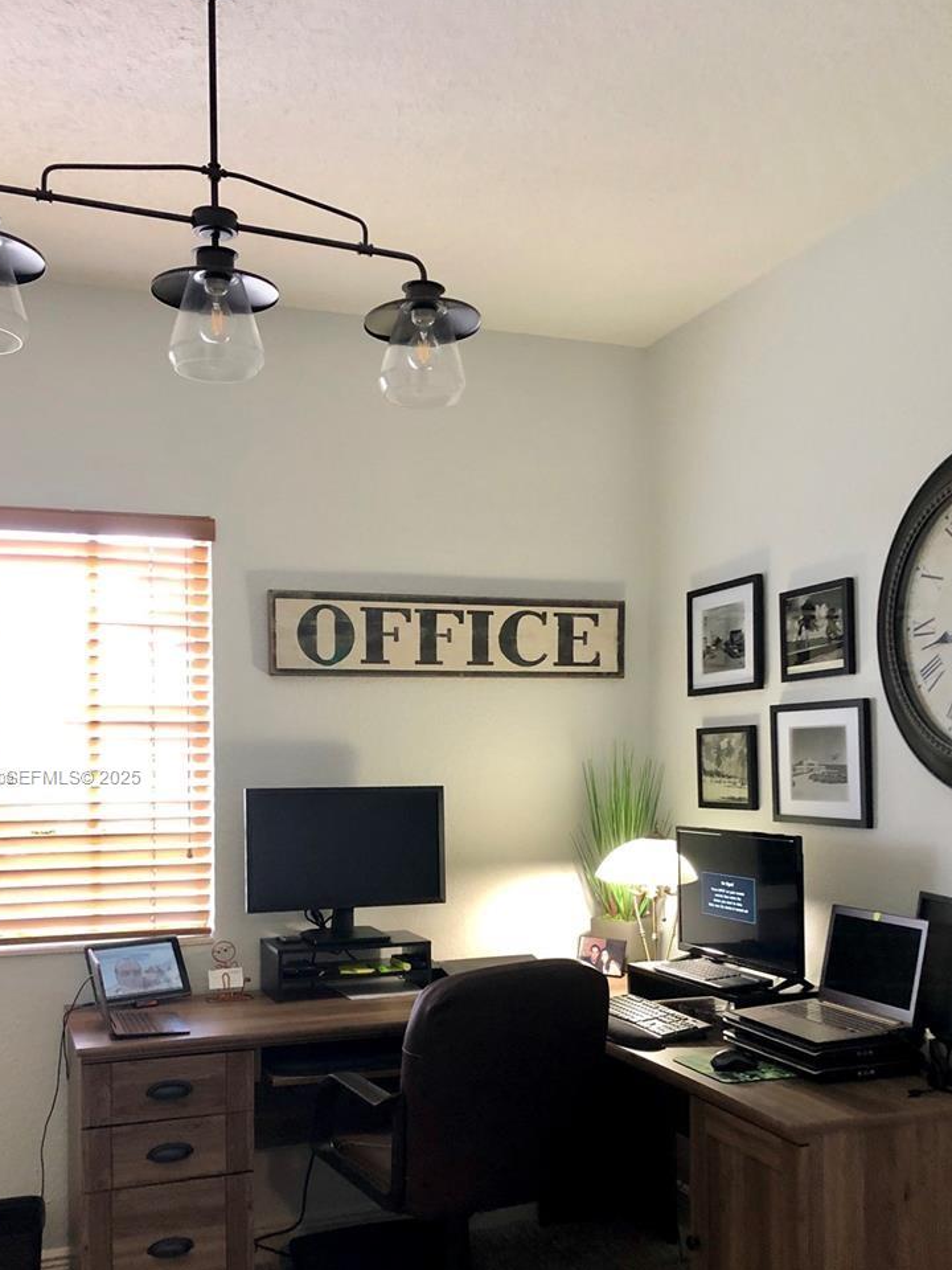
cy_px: 778
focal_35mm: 35
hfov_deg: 40.7
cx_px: 489
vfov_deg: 52.2
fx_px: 1283
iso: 64
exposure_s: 1/15
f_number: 1.8
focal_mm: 3.99
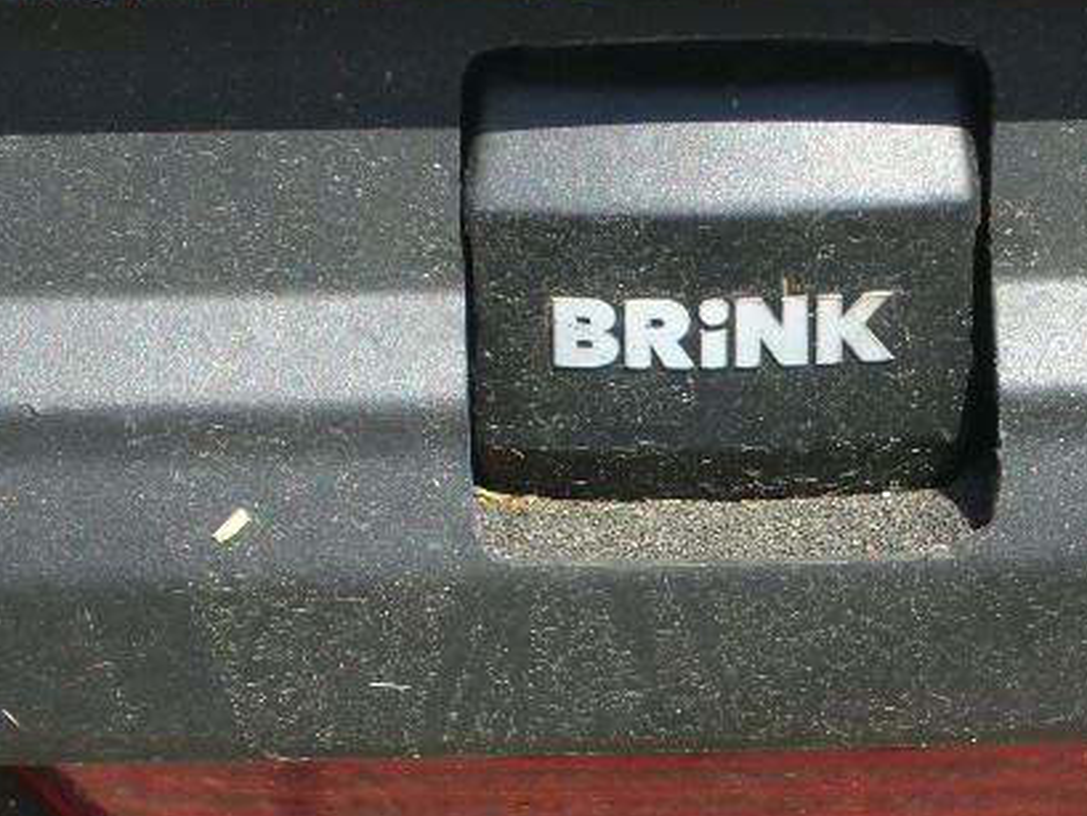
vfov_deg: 9.2
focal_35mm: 161
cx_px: 656
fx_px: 5057
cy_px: 433
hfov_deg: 12.3
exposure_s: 1/200
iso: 80
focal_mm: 17
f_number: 4.9
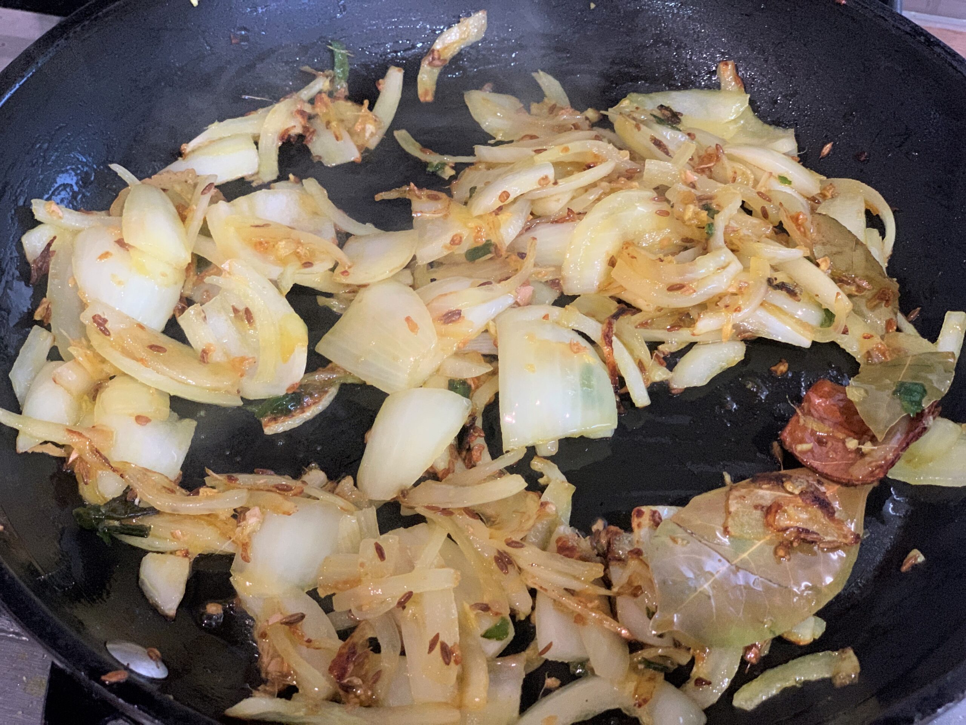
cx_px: 483
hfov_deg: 36.8
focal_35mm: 52
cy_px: 362
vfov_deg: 28.0
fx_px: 1451
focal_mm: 6
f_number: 2.4
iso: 400
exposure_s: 1/33
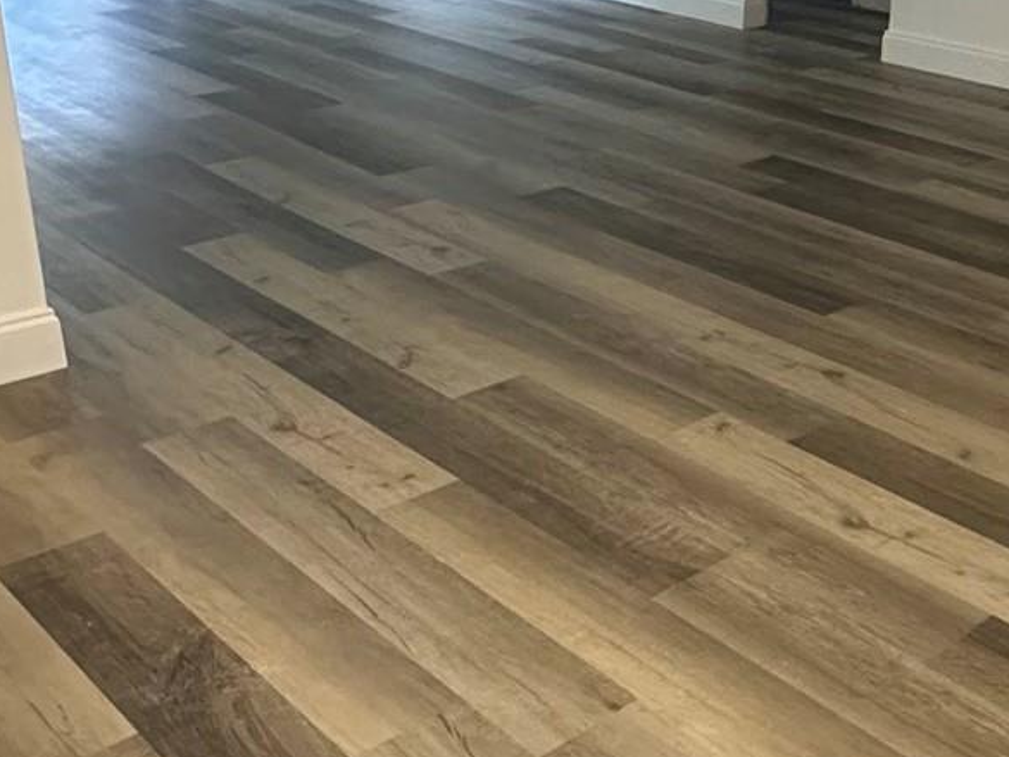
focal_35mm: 49
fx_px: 1429
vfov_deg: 29.5
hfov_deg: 38.1
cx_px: 736
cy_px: 259
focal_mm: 2.22
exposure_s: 1/60
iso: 1000
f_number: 2.2
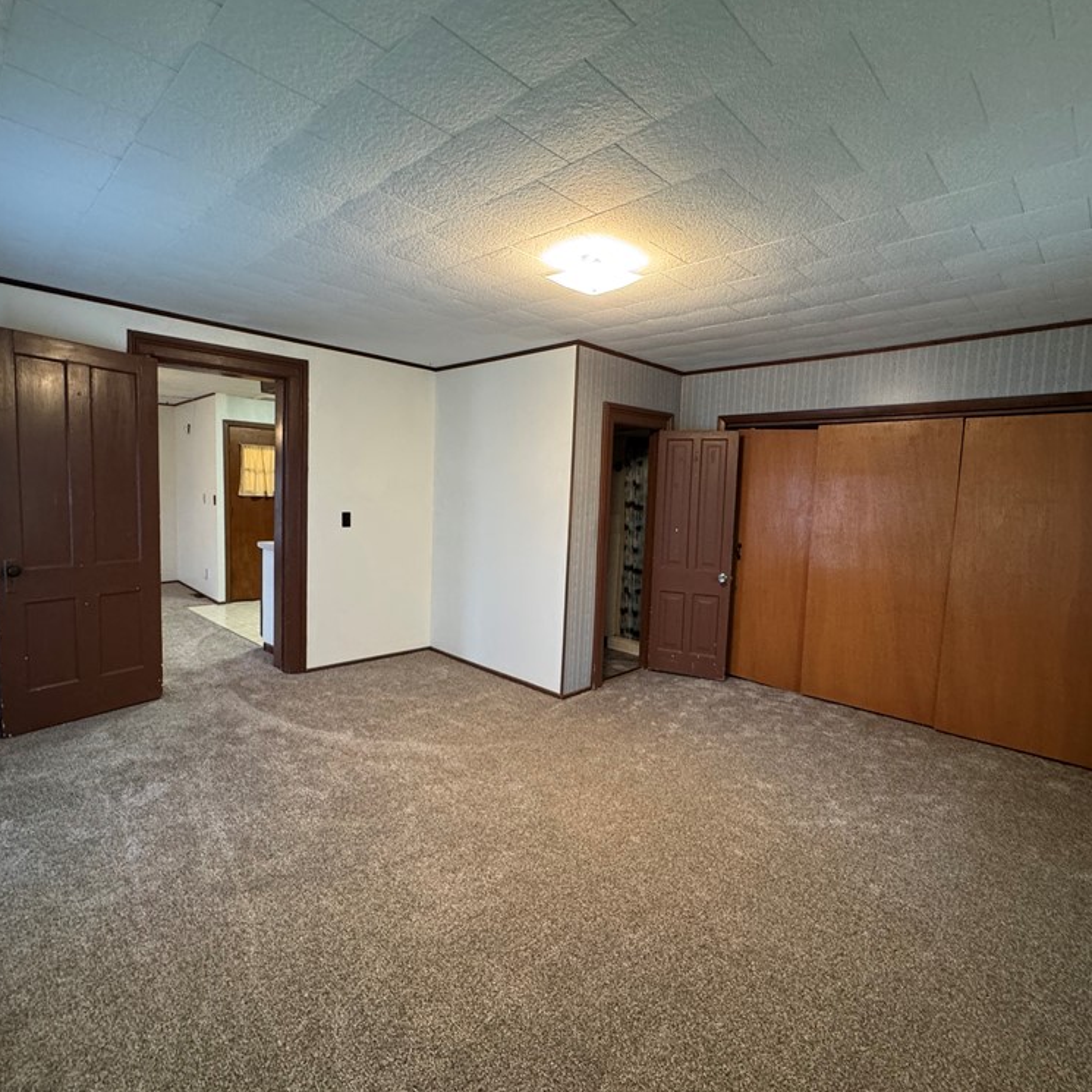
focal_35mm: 17
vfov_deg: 84.0
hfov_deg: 83.9
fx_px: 607
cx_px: 531
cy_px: 545
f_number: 2.2
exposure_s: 1/60
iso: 400
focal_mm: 2.22
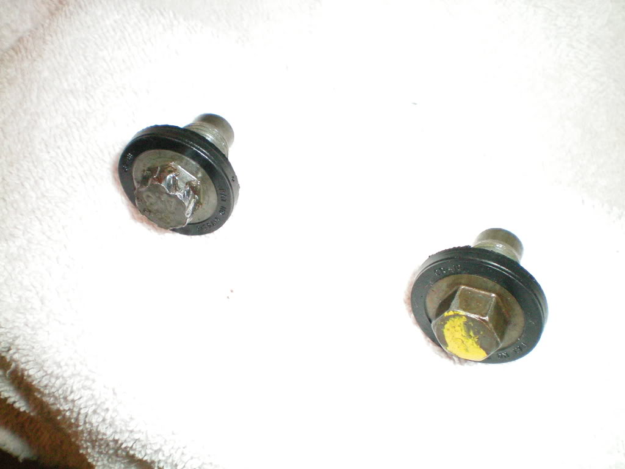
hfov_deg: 49.0
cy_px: 234
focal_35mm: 38
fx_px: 686
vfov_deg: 37.7
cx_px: 312
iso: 400
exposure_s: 1/60
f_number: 4.6
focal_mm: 6.3
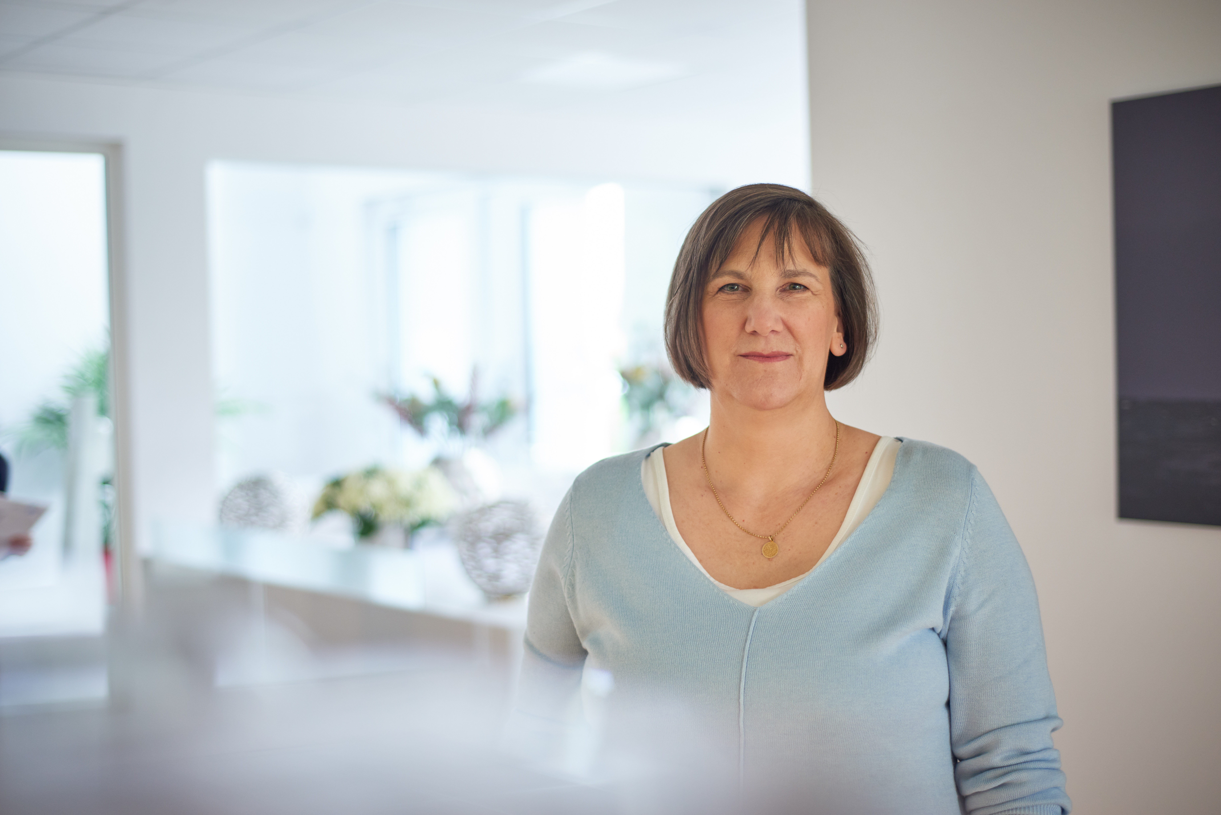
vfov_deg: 27.0
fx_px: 1696
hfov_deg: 39.6
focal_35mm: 50
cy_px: 408
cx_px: 610
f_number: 2.2
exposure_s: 1/125
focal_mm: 50
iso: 400
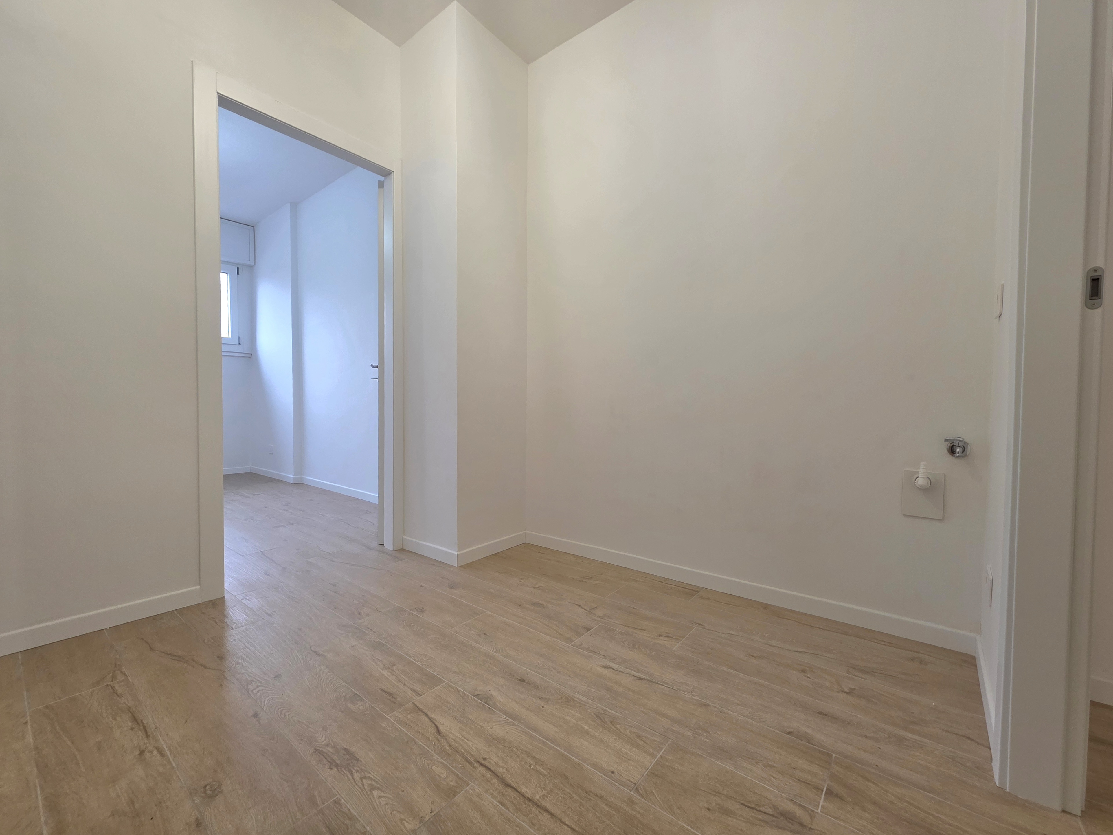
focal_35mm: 13
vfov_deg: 89.9
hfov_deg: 106.2
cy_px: 418
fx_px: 418
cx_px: 556
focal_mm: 2.2
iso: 200
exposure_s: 1/50.3
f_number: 1.9
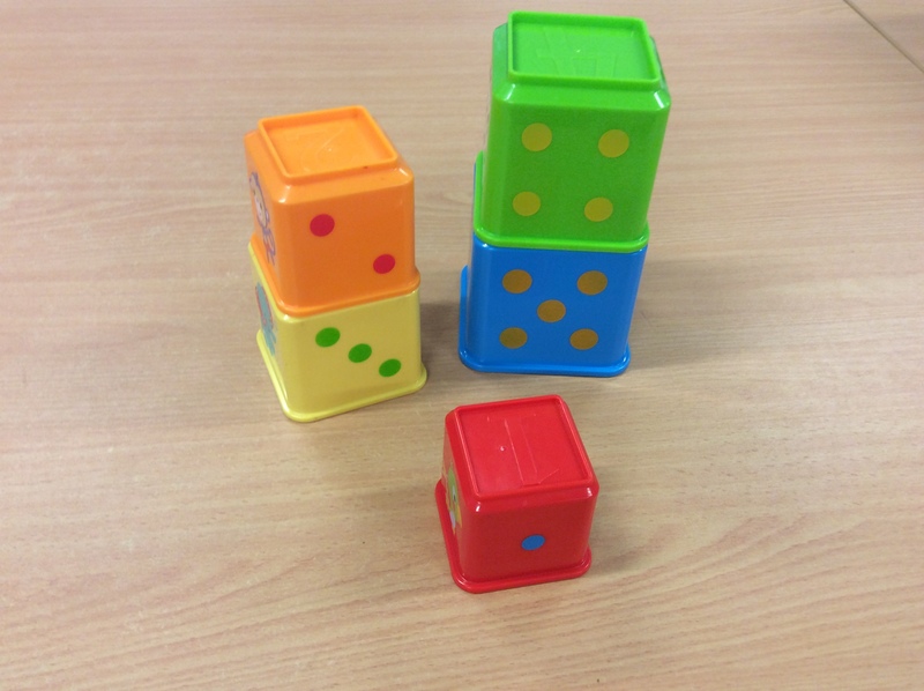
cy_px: 346
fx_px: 853
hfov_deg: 56.9
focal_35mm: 32
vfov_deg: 44.1
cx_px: 462
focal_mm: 3.3
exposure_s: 1/25
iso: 64
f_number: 2.4
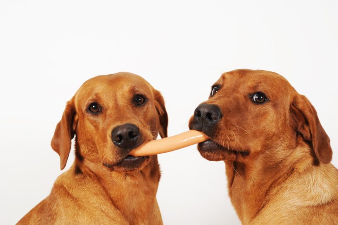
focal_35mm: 60
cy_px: 112
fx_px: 563
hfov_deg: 33.4
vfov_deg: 22.6
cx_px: 169
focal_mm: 60
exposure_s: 1/125
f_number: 7.1
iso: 200
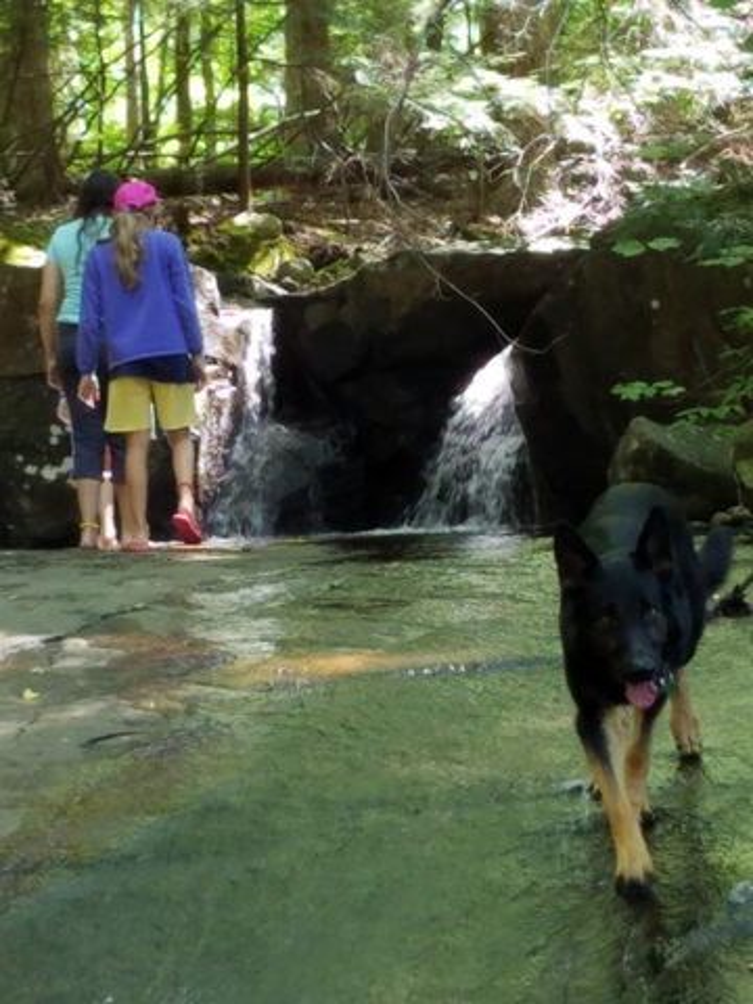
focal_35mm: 26
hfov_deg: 53.1
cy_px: 502
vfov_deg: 67.3
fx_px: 754
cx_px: 376
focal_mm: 4.2
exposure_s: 1/100
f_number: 1.7
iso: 160
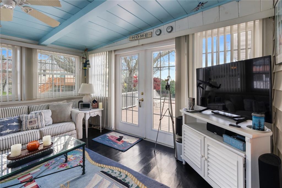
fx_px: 125
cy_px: 94
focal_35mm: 16
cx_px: 141
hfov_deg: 96.8
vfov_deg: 73.7
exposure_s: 1/8
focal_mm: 16
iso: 800
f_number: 11
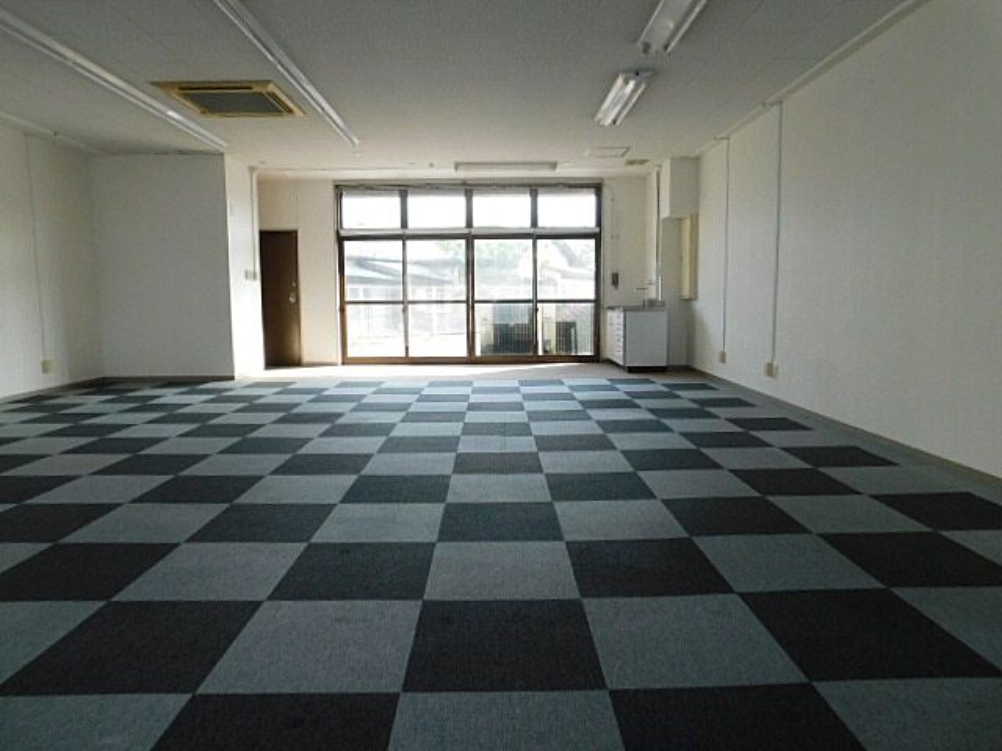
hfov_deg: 73.9
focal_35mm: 23
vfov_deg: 58.9
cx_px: 501
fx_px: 666
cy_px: 376
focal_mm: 4
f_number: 3
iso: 125
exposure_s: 1/100
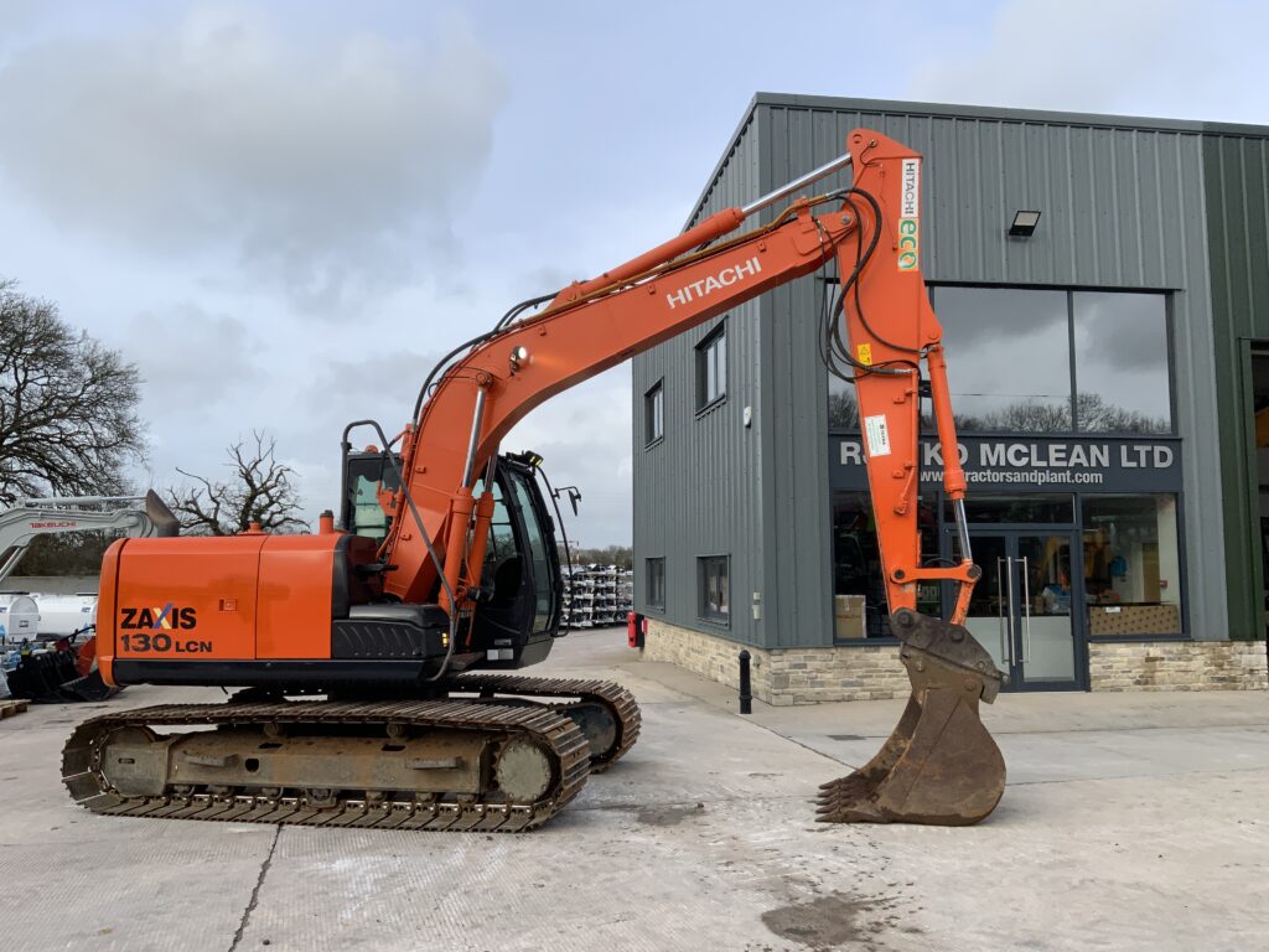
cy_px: 476
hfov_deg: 61.7
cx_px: 634
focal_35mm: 29
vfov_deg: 48.2
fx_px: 1063
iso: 16
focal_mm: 3
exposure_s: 1/962
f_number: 1.8
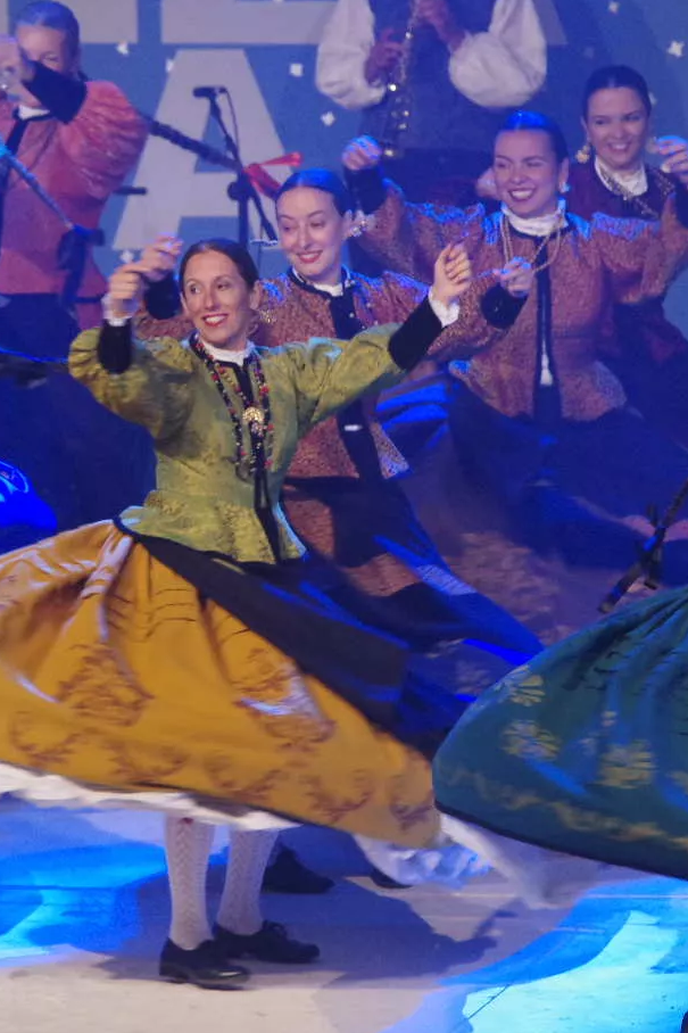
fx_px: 12130
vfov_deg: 4.9
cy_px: 455
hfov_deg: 3.2
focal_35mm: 423
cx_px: 223
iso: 3200
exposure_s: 1/160
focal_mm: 200
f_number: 3.5
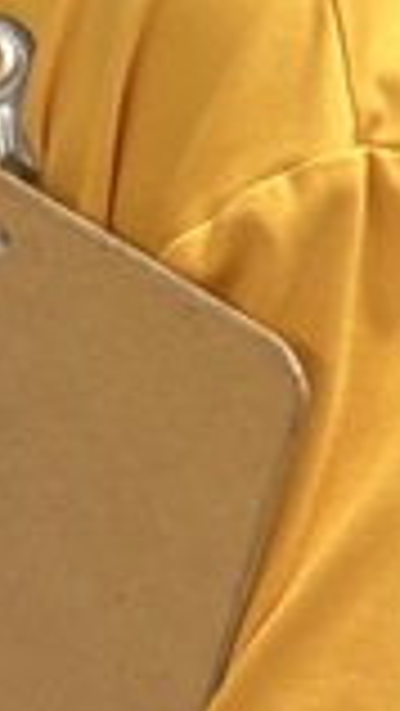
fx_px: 3466
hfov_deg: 6.6
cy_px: -760
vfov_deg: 10.6
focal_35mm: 184
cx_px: -4
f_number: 1.6
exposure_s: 1/60
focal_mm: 5.96
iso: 160
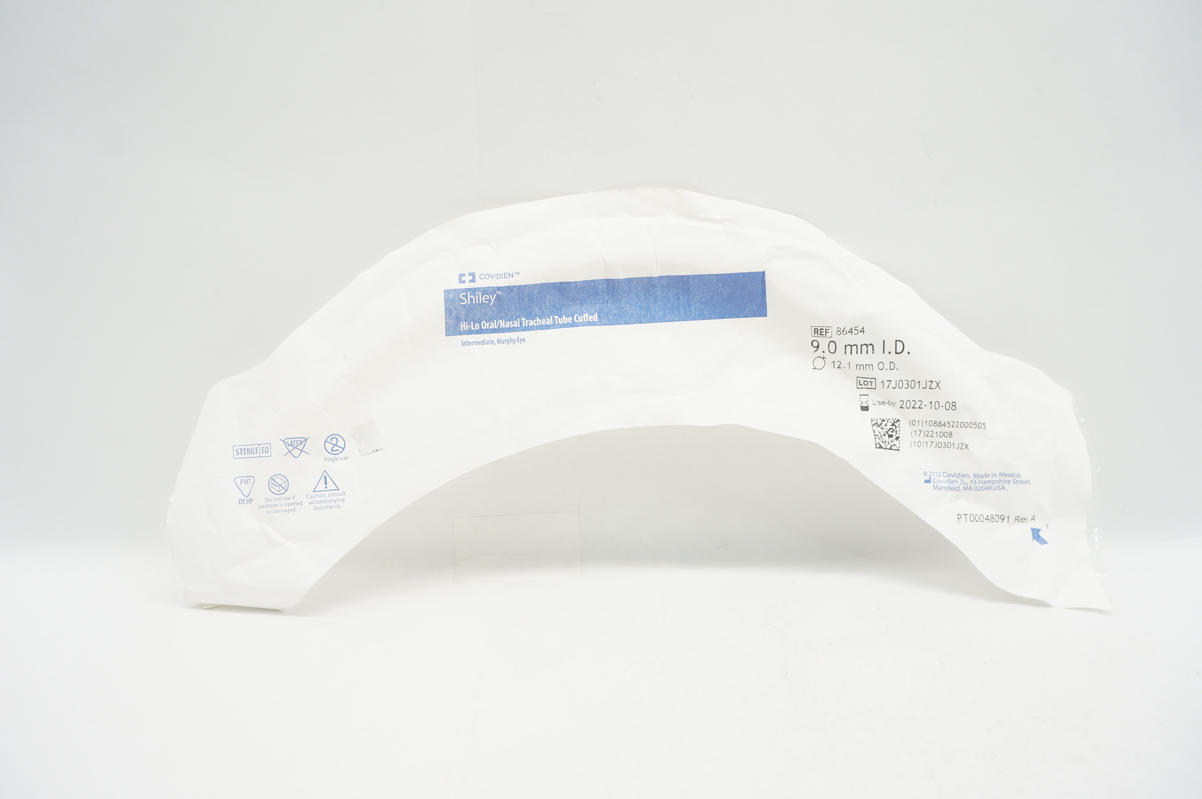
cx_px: 601
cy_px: 400
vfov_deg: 47.8
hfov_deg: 67.4
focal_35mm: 27
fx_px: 901
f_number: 5.6
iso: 200
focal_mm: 18
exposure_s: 1/30
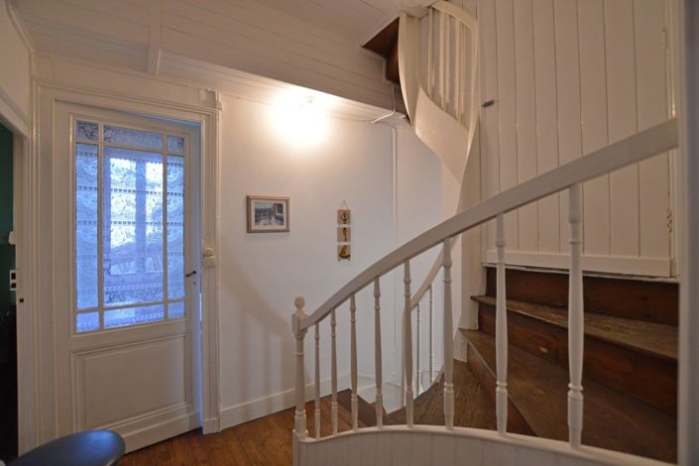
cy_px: 233
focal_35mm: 15
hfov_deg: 100.4
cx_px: 350
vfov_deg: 77.3
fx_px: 291
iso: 640
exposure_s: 1/60
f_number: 3.5
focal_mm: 10
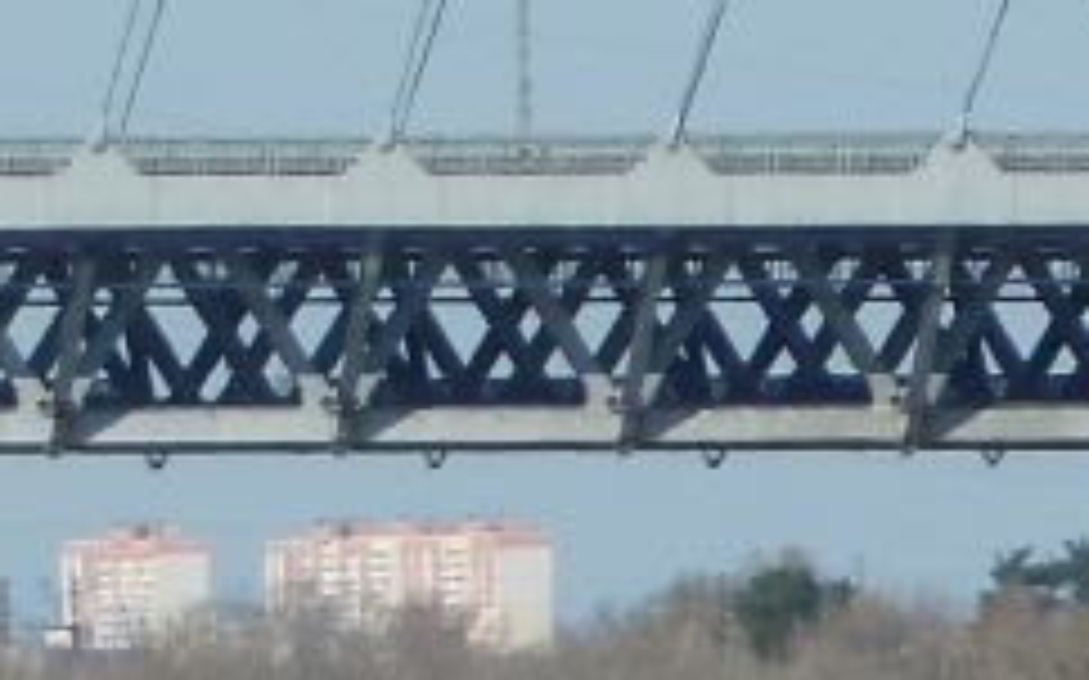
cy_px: 1187
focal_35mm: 1586
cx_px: -675
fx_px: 47049
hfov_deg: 1.3
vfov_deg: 0.8
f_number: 4.8
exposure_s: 1/500
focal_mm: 45.7
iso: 80
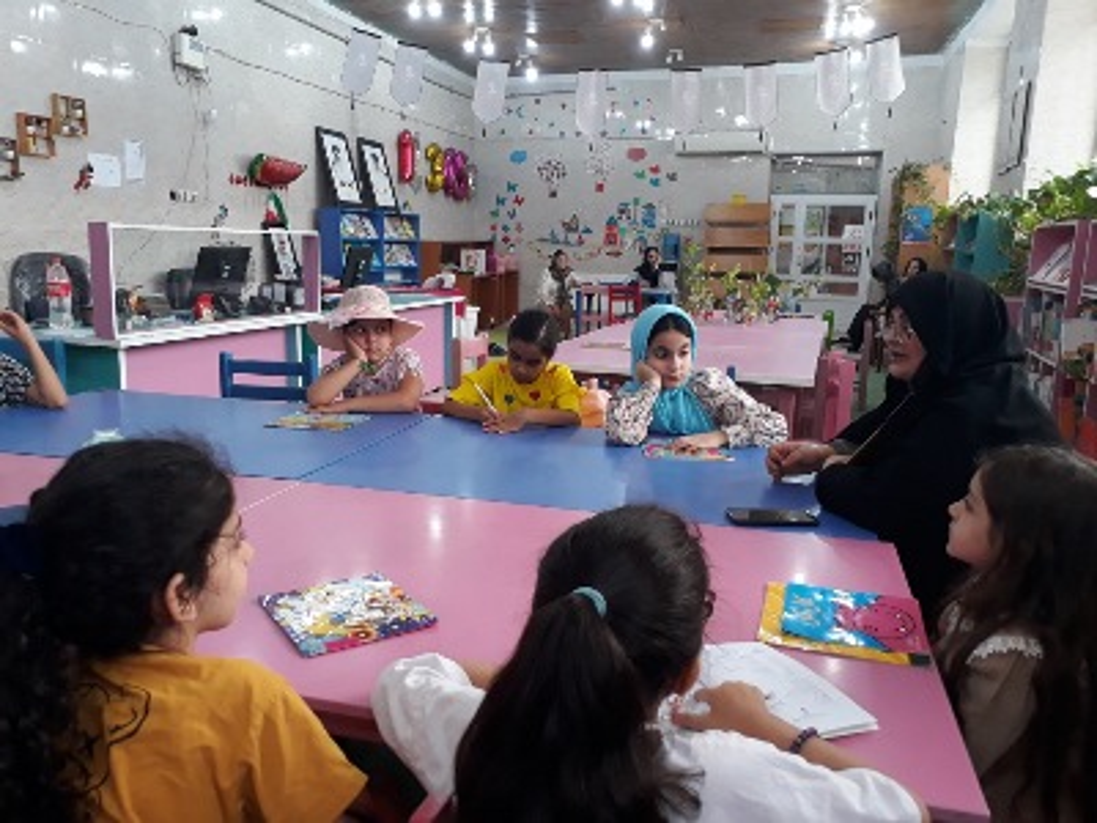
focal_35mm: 27
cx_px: 548
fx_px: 856
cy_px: 412
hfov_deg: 65.3
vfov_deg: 51.4
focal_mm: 3.6
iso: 80
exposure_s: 1/33
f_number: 1.9
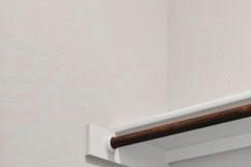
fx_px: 753
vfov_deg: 11.1
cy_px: 368
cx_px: 41
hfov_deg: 18.7
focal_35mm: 108
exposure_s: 1/200
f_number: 7.1
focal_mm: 16
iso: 200
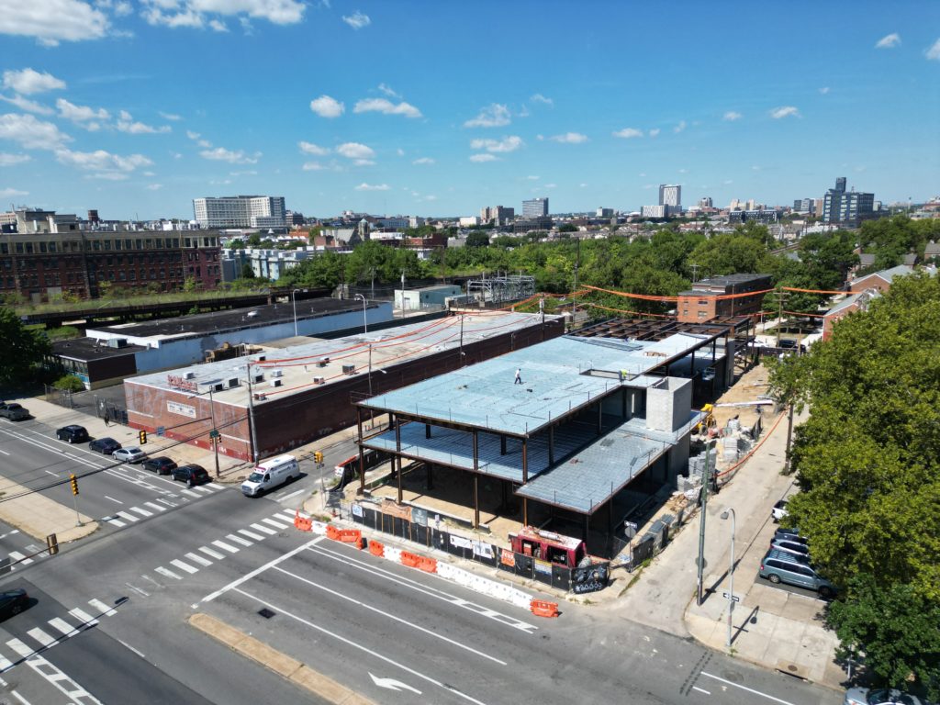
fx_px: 652
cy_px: 352
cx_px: 470
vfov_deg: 56.8
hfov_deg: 71.6
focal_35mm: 24
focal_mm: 6.72
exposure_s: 1/3000
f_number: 1.7
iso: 110
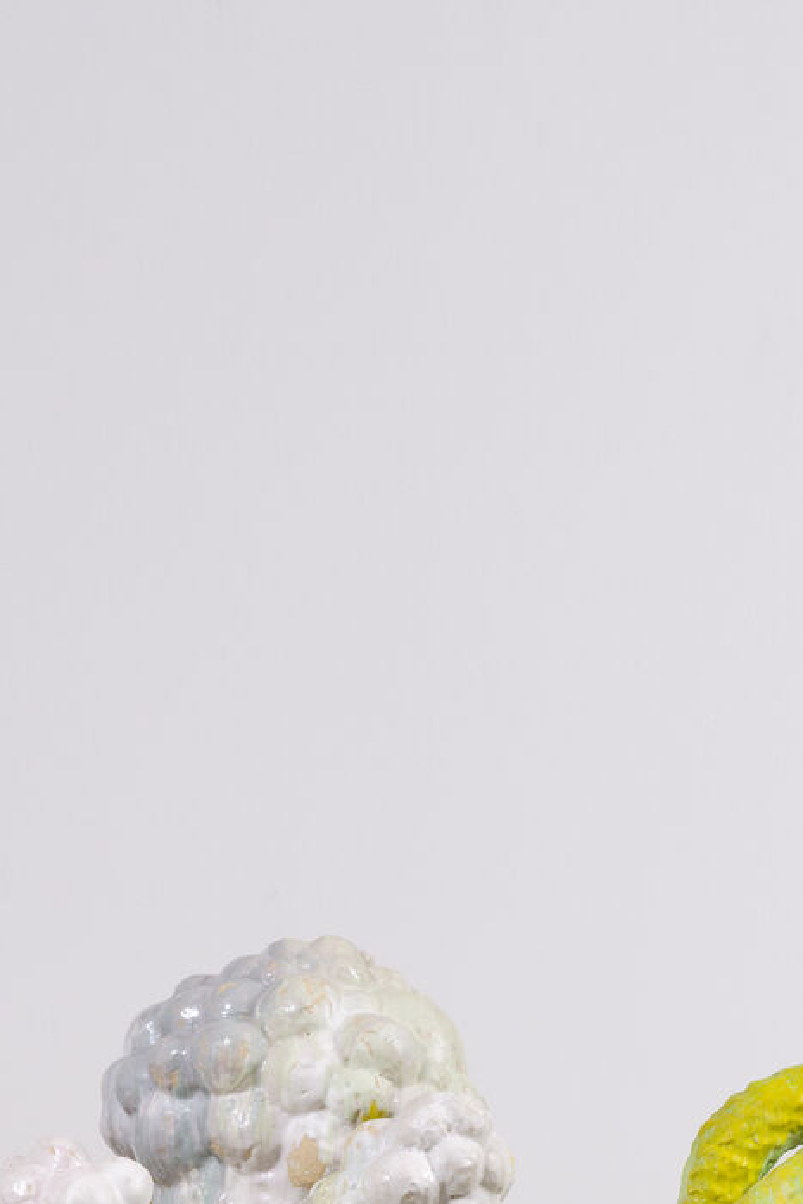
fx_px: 4314
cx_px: 427
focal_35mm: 129
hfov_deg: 10.6
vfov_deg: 15.3
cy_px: 1439
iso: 200
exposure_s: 1/125
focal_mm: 50
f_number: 16
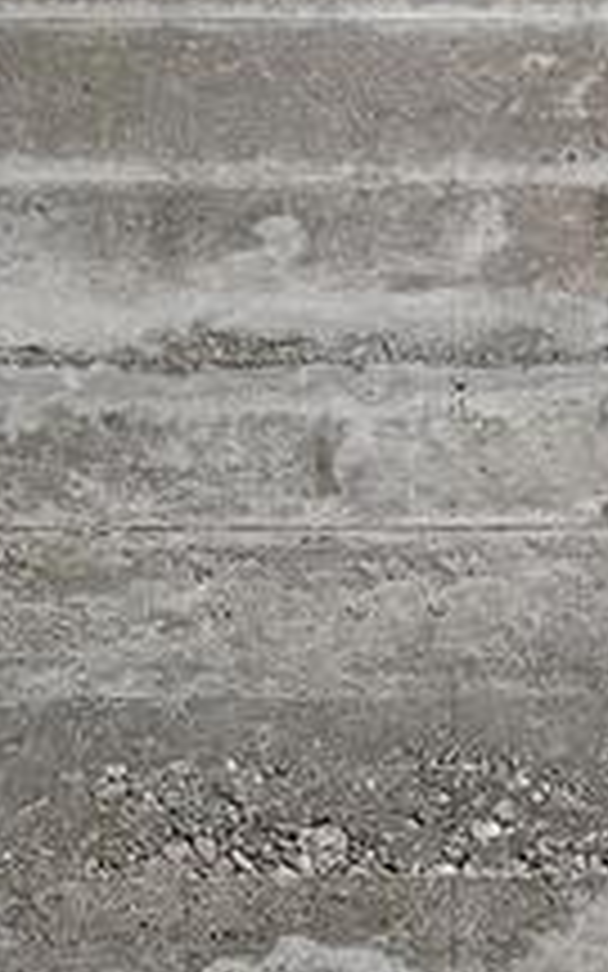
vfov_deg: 16.8
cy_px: 801
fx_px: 3261
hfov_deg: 8.9
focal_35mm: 123
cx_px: 1754
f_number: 5.6
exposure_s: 1/200
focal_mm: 30
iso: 5000
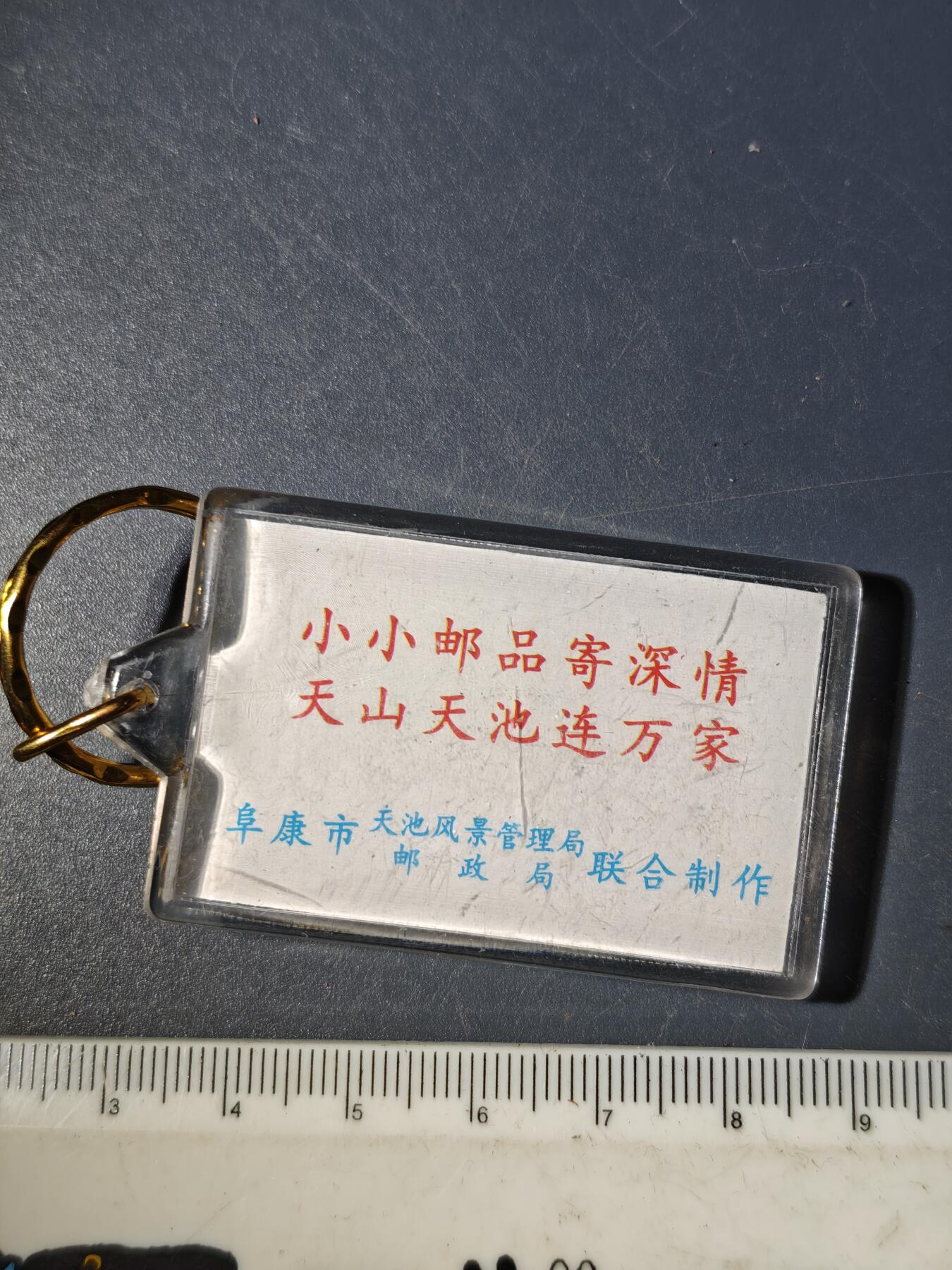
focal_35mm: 50
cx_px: 476
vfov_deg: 38.2
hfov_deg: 29.1
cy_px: 635
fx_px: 1833
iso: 64
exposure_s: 1/100
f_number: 1.63
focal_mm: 5.85
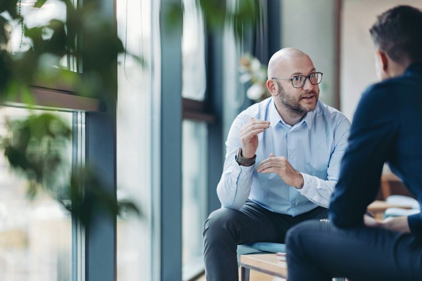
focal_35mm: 89
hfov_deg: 22.9
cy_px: 141
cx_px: 217
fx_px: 1043
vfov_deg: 15.4
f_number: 1.4
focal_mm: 85
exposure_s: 1/500
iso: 640
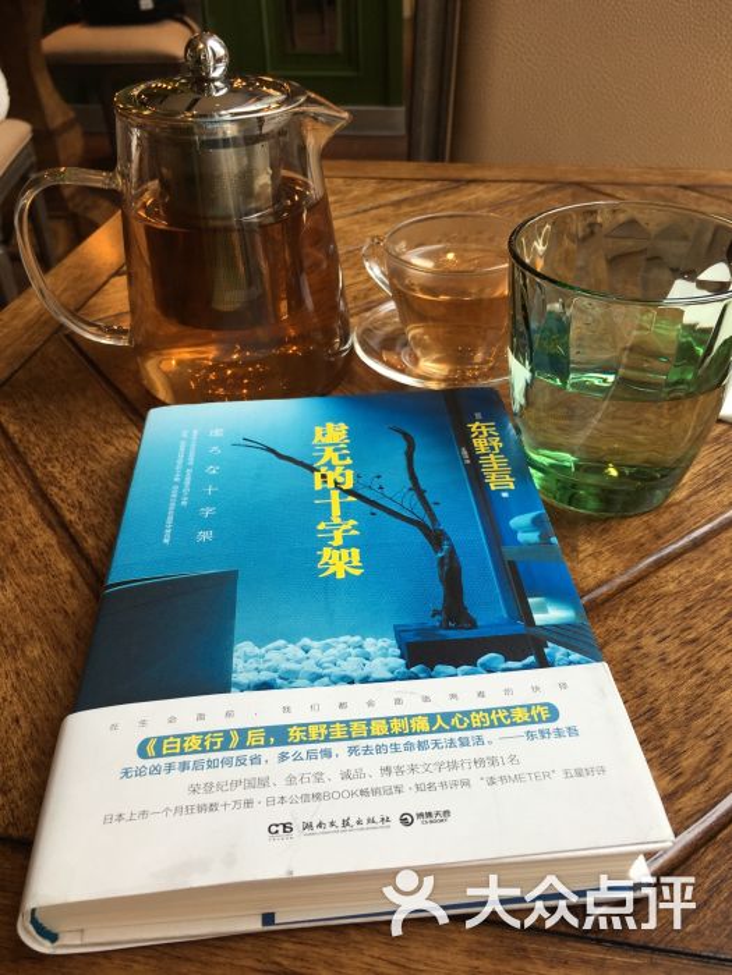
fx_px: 818
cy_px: 488
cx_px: 366
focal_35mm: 29
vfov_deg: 61.7
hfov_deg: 48.2
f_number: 2.2
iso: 25
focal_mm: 4.15
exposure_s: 1/50
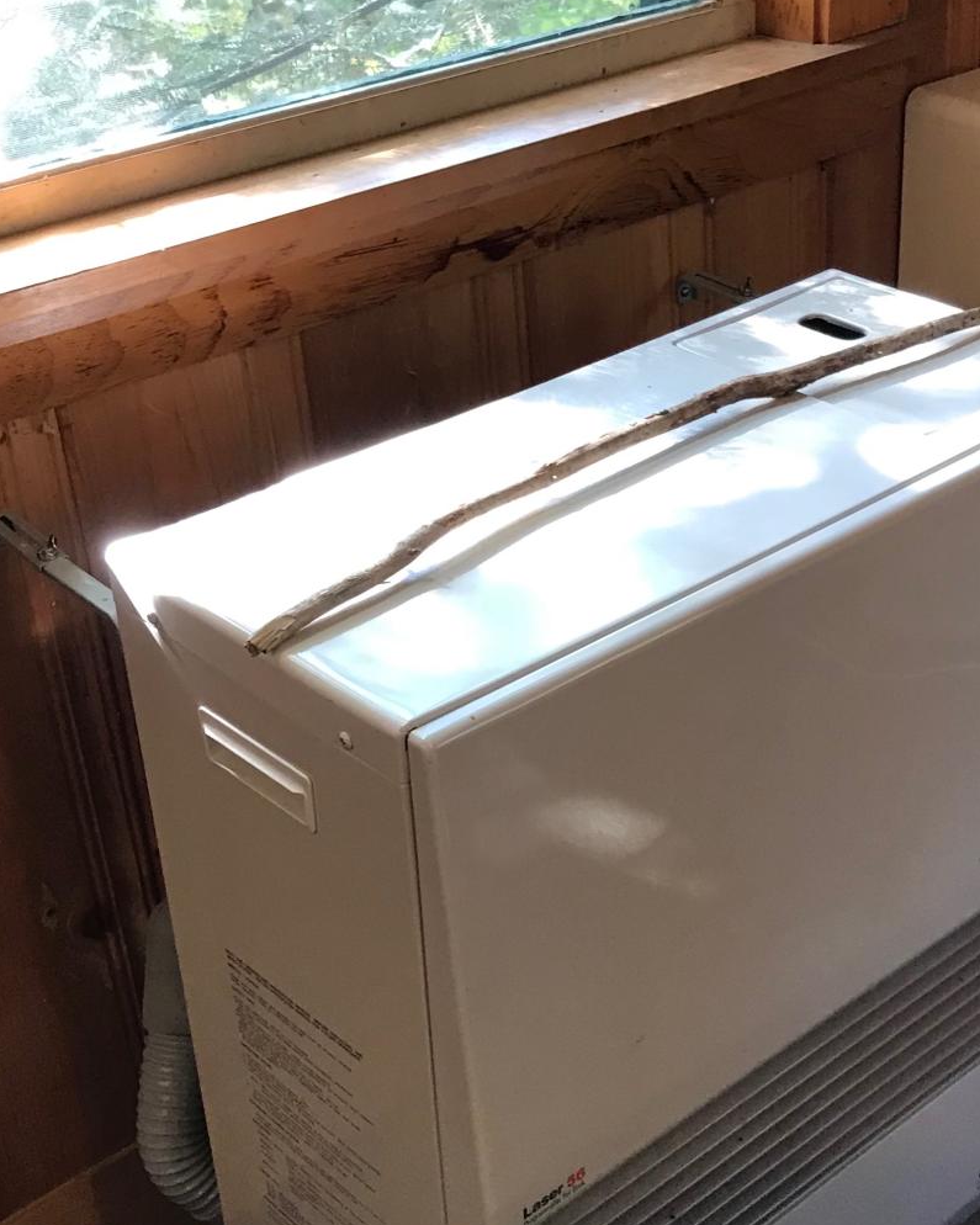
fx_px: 1994
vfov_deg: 34.0
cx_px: 605
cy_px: 739
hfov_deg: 27.5
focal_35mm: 55
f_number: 1.8
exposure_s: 1/17
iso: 40
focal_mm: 3.99
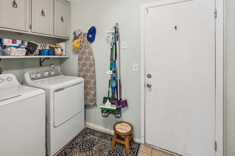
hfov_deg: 93.2
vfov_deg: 69.7
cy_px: 62
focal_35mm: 17
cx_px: 113
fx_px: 111
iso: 400
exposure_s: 1/4
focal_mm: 14
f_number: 8
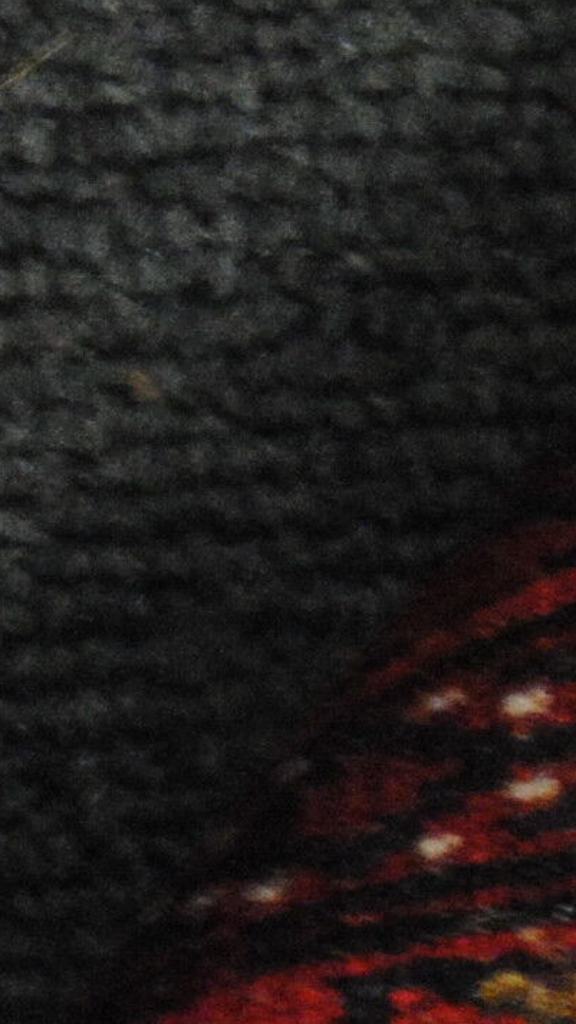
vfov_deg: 4.6
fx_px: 12759
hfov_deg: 2.6
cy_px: 889
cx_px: 1685
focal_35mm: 470
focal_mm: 55
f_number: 5.6
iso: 1600
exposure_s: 1/25
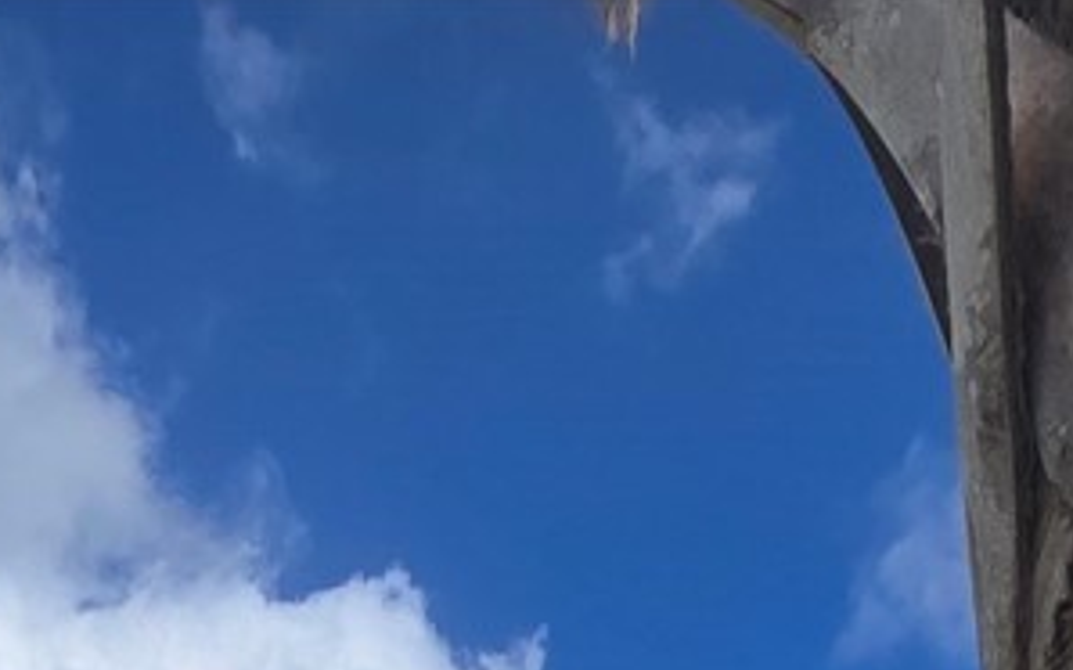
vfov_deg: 10.4
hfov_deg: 26.7
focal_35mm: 74
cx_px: 65
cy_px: 2150
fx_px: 2163
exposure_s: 1/3677
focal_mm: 2.2
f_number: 2.2
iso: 50
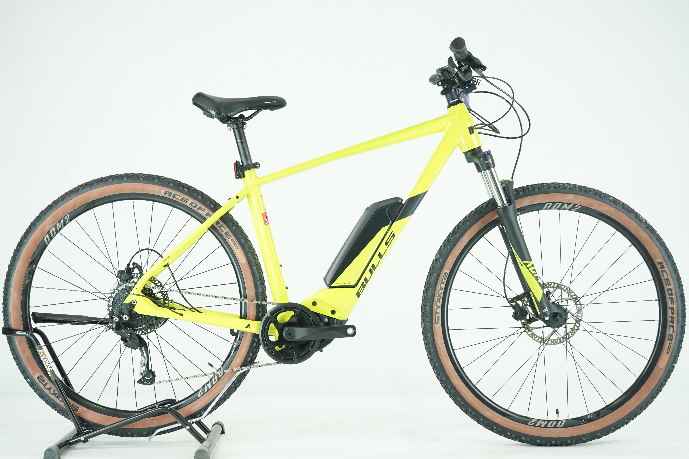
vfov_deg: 23.4
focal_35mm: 58
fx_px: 1110
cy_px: 230
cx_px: 344
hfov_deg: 34.5
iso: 2000
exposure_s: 1/200
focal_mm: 58
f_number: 5
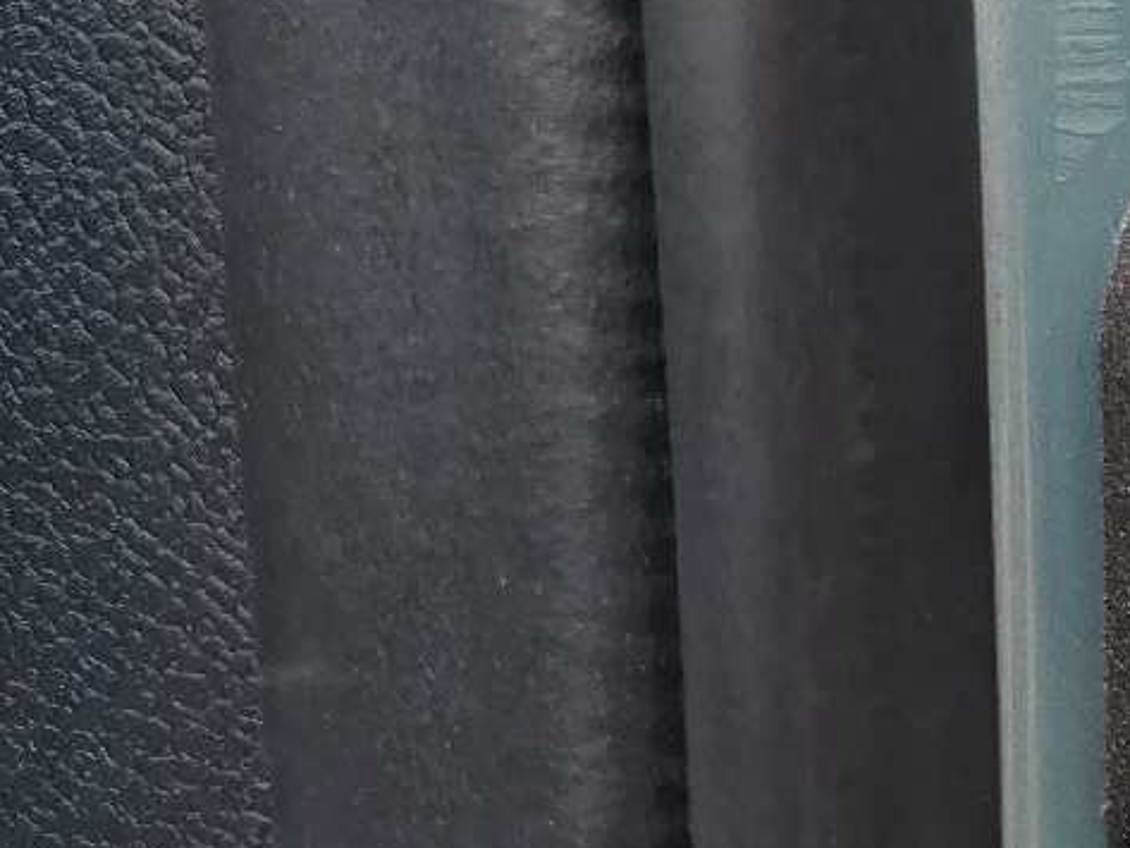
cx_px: 1830
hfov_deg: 18.8
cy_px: 232
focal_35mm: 88
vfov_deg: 16.7
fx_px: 2873
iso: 50
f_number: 1.5
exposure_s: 1/435
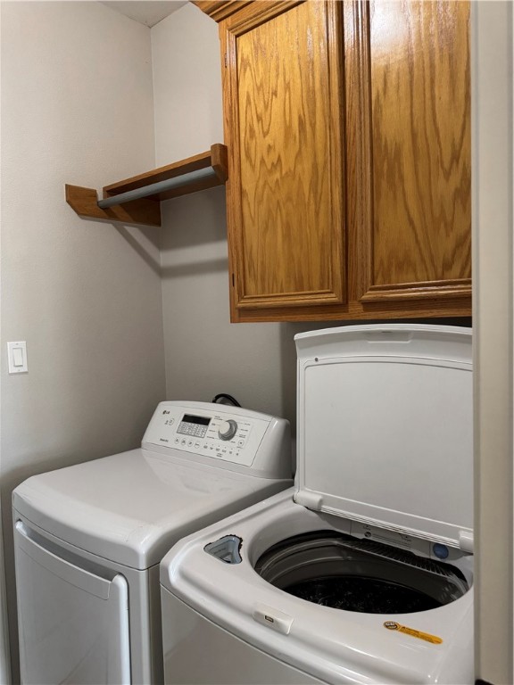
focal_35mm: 24
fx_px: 475
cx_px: 257
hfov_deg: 56.8
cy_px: 342
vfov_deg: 71.6
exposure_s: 1/60
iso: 320
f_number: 1.78
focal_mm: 6.76
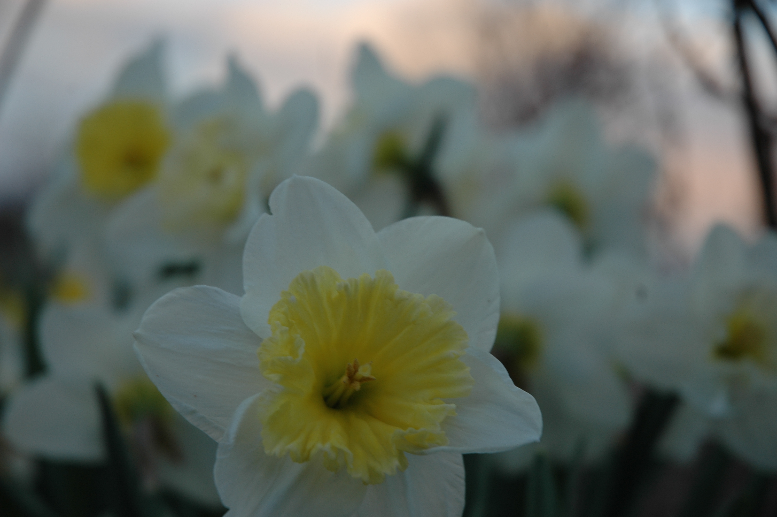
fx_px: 2264
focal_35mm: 105
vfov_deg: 13.0
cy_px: 258
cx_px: 388
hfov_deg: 19.5
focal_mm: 70
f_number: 5
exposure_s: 1/100
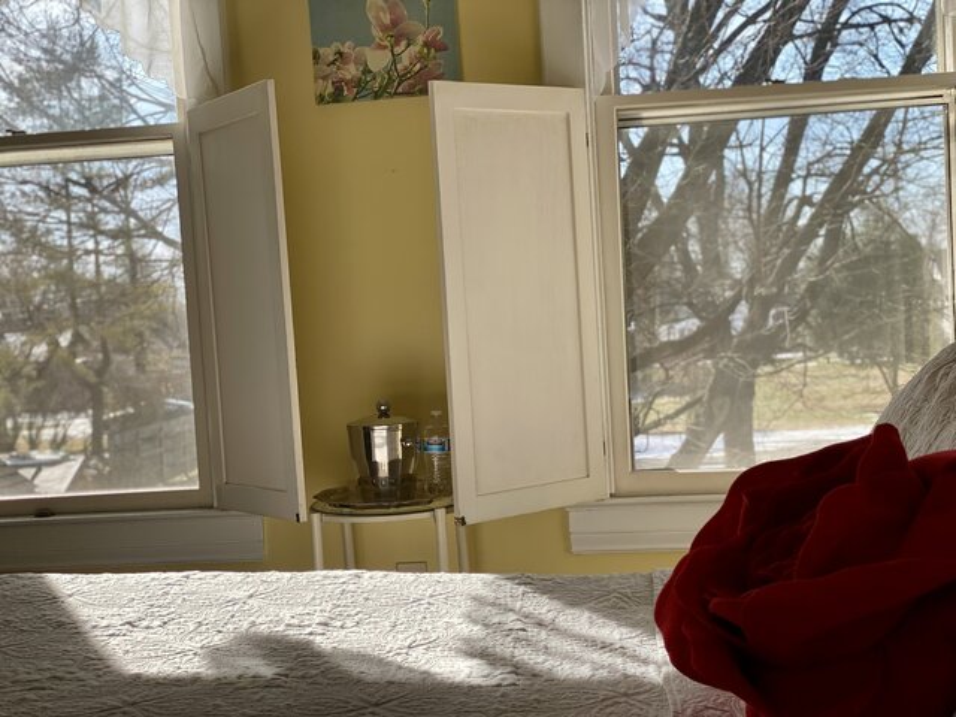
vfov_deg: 28.0
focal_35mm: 52
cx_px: 478
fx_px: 1436
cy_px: 358
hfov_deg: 36.8
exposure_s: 1/539
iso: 20
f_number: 2
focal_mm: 6
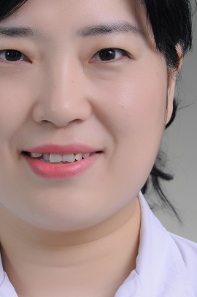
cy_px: 152
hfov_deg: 4.7
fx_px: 2394
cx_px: 69
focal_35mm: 291
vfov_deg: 7.1
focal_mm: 85
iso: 160
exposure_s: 1/125
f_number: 5.6
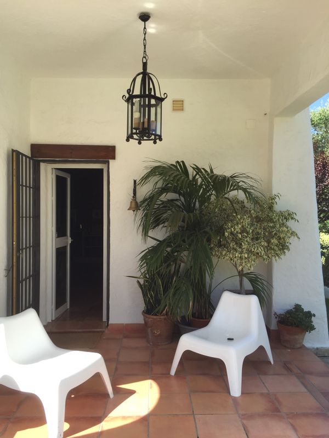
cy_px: 219
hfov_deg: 48.2
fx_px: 367
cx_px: 164
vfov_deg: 61.7
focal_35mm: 29
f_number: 2.2
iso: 32
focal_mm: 4.15
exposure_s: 1/618
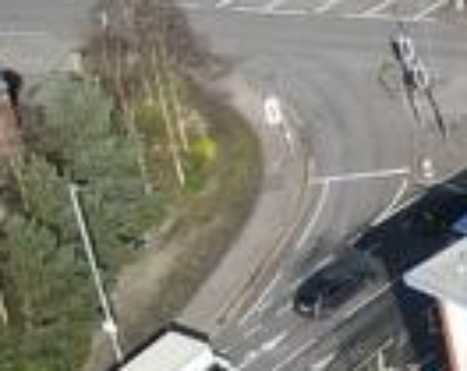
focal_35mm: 182
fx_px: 2510
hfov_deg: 9.3
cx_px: 1206
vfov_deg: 8.5
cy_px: 251
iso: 100
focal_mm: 4.5
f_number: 2.8
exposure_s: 1/500
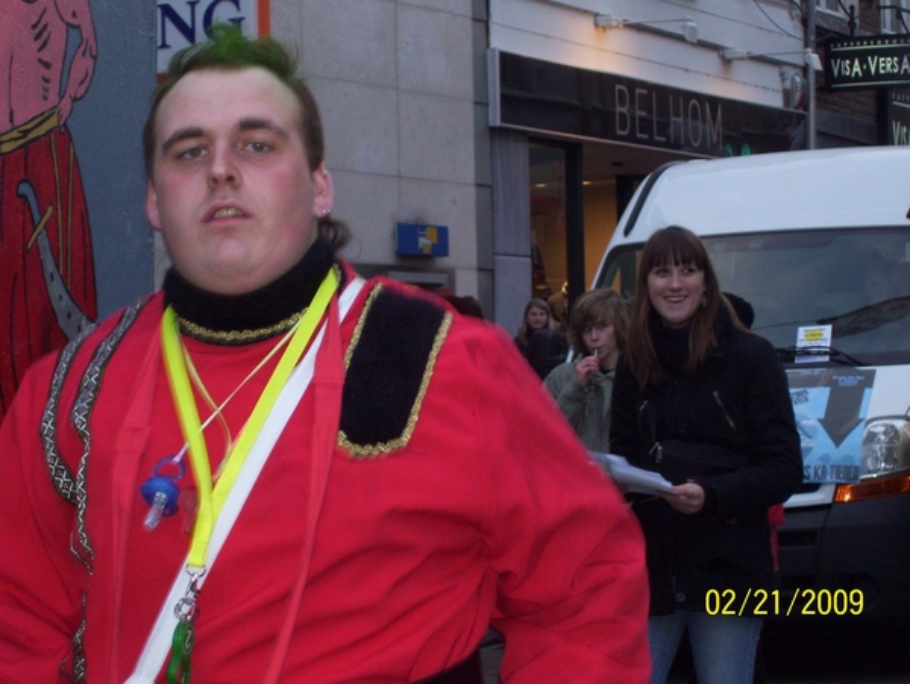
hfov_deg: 18.2
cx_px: 455
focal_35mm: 108
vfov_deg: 13.7
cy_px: 342
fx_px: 2841
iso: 200
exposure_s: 1/80
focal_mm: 18
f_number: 4.6
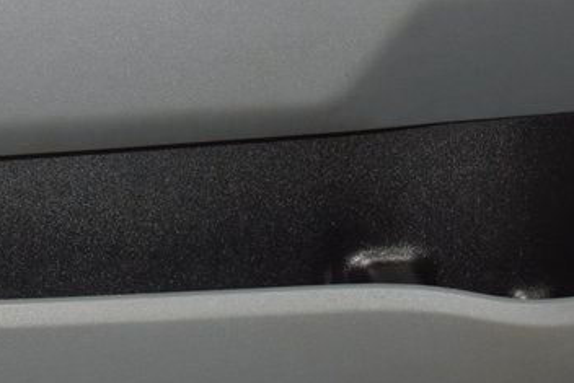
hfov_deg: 21.2
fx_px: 1531
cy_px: -71
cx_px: 277
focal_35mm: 96
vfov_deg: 13.9
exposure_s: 1/60
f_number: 4
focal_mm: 22
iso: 800
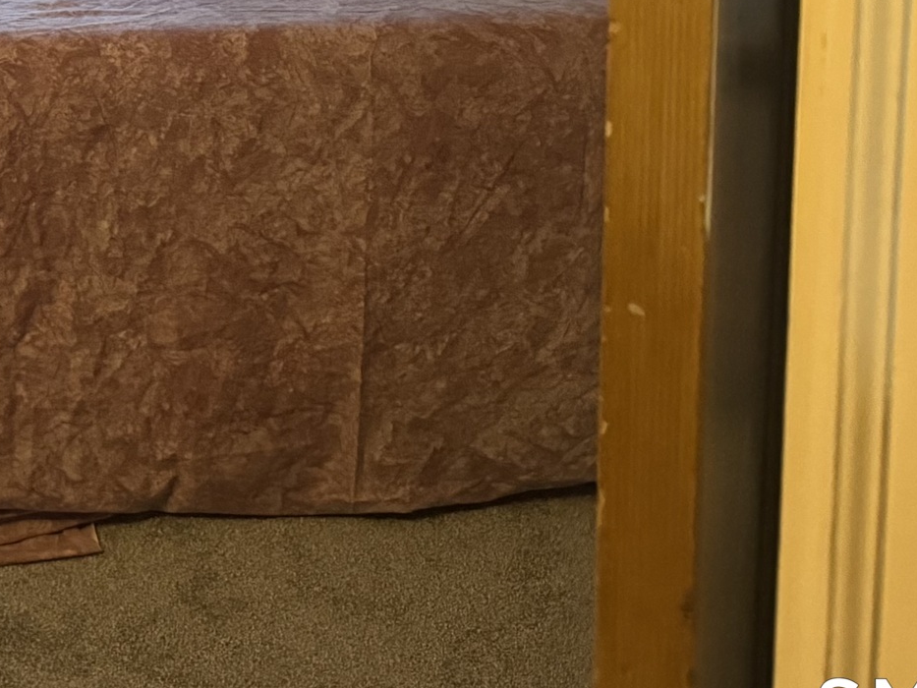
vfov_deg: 16.8
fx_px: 2093
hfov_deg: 22.4
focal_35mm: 79
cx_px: -243
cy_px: -374
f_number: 1.78
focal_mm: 6.76
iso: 800
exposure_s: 1/30
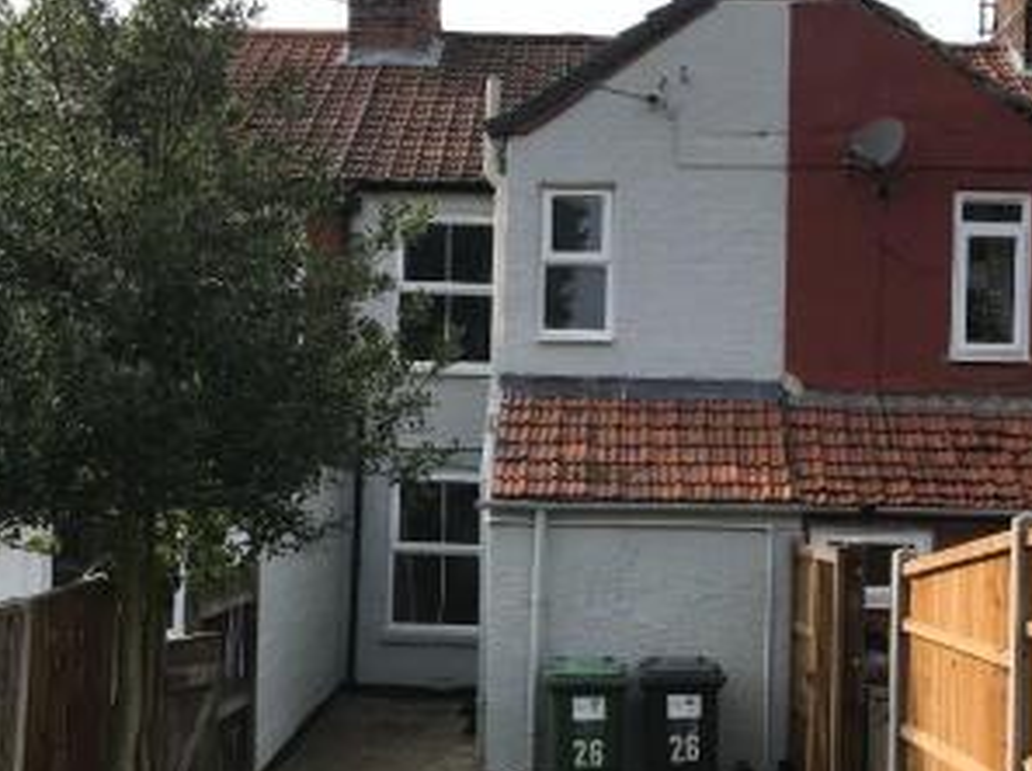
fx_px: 1638
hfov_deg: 35.0
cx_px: 540
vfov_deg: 26.4
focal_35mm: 55
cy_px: 491
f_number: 1.8
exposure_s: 1/1350
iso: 20
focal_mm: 3.99
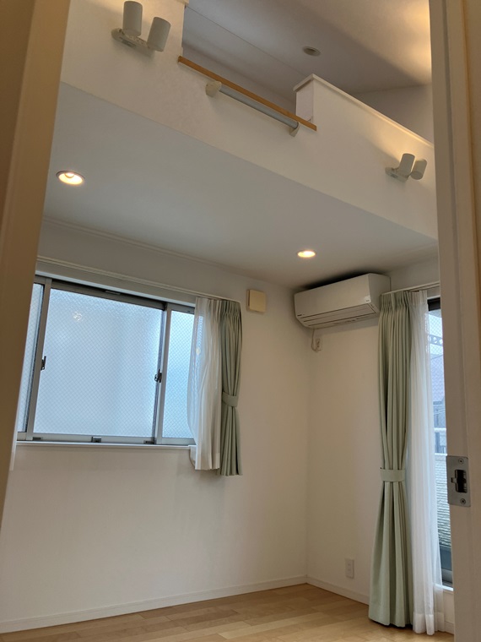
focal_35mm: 28
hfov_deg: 49.7
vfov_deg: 63.4
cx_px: 240
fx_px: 519
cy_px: 321
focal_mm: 3.99
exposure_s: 1/100
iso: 40
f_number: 1.8
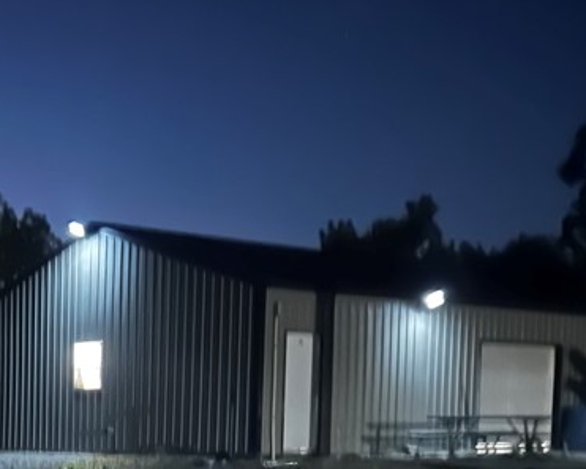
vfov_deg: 20.8
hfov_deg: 25.4
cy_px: 521
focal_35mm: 70
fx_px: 1214
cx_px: -41
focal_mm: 5.7
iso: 6400
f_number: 1.5
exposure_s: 1/5
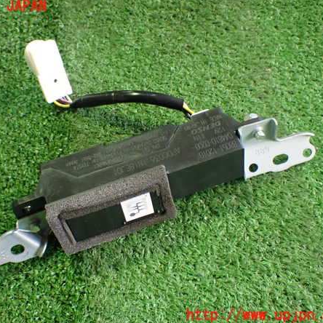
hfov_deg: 34.6
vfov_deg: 34.7
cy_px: 161
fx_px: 517
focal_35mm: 49
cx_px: 132
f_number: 2.8
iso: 800
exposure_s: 1/50
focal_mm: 7.31
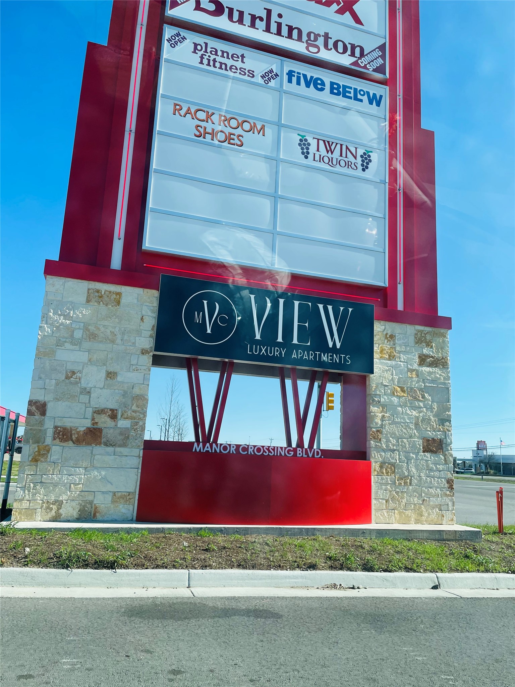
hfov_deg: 53.1
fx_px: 516
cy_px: 344
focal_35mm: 26
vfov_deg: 67.3
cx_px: 258
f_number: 1.6
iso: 32
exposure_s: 1/2174
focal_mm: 4.2
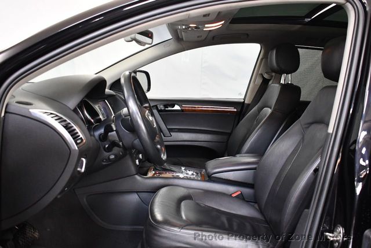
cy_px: 124
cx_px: 186
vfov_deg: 37.0
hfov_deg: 53.1
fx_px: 372
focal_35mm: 36
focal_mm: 18
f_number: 3.5
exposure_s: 1/125
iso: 1800
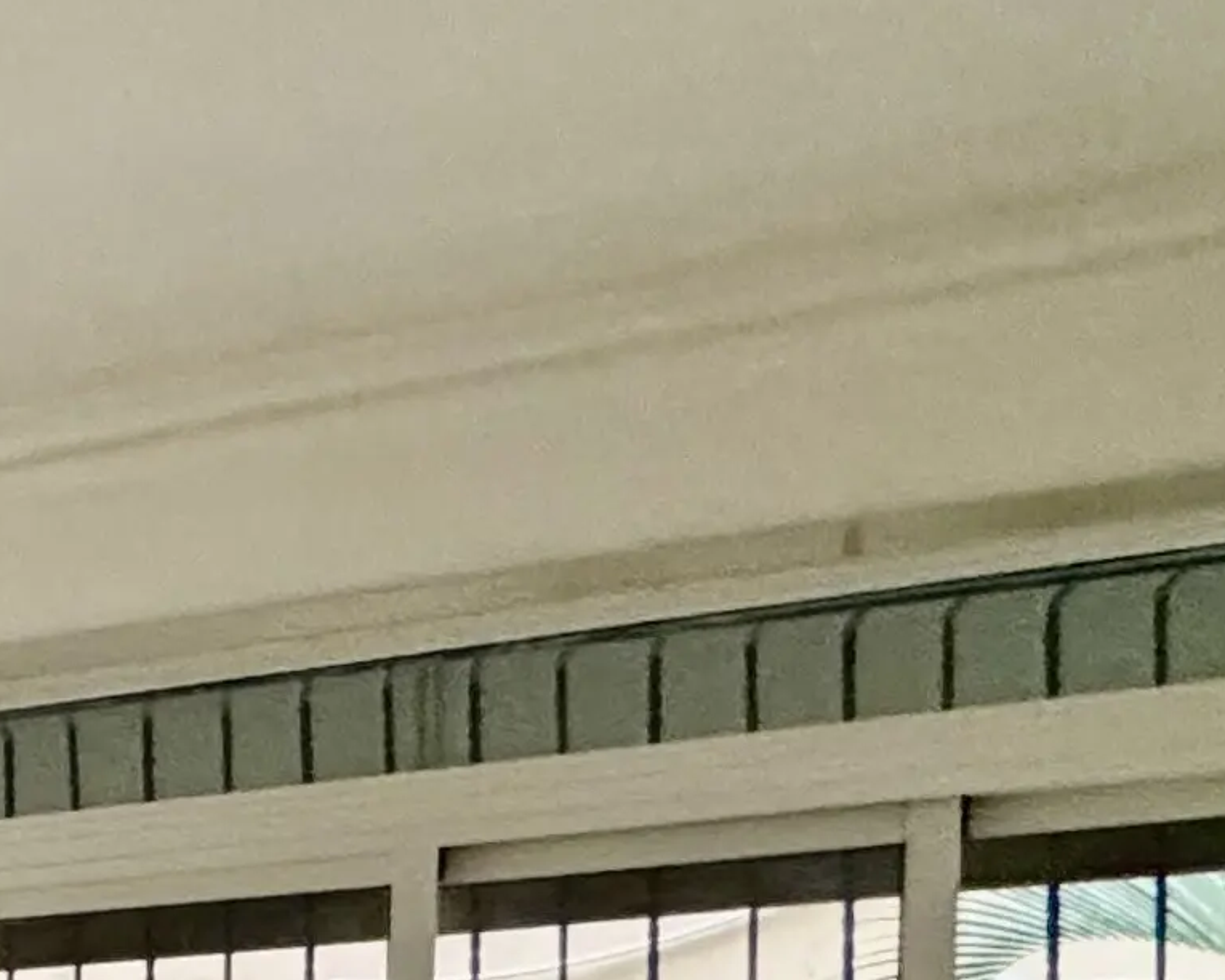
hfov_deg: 17.1
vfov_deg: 18.6
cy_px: 1499
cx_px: -1379
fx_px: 2610
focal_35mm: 72
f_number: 2.2
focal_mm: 2.22
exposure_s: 1/60
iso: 400
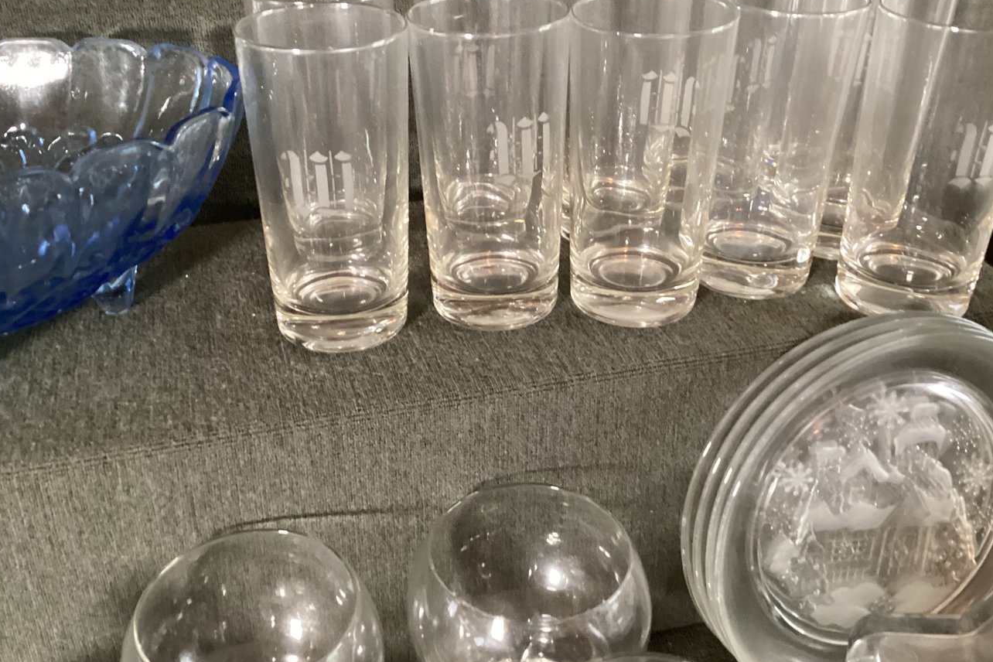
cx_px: 467
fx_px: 1048
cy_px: 280
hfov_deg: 50.7
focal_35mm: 38
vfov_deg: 35.0
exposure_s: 1/30
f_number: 2.4
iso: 400
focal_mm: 3.3
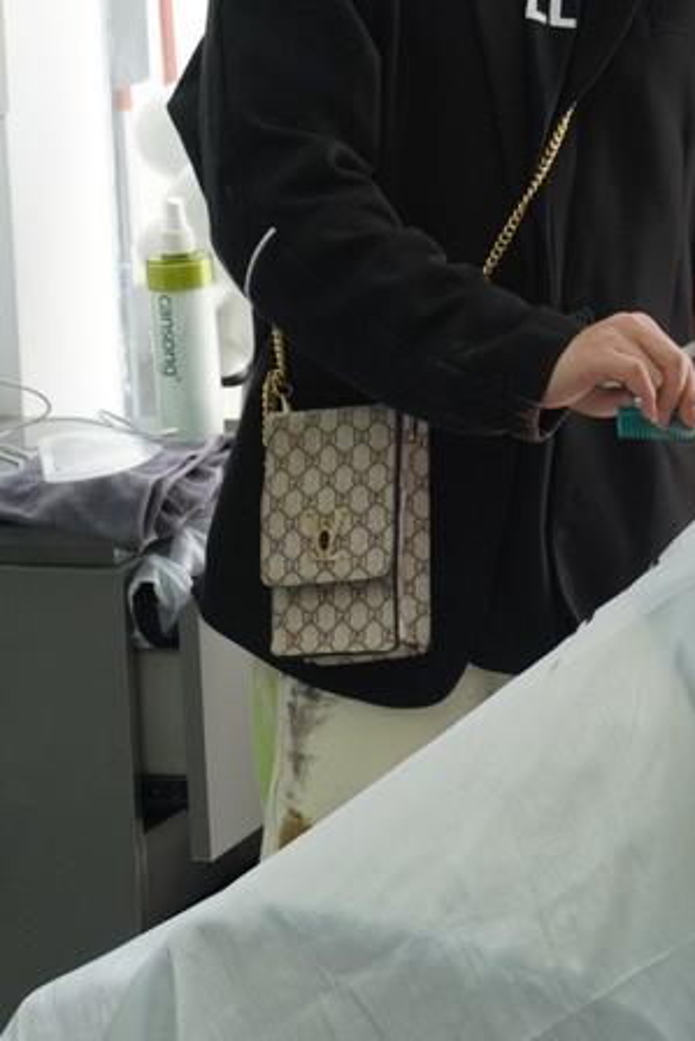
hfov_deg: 5.2
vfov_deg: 7.8
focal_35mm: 263
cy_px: 301
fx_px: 7610
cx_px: 611
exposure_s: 1/250
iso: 640
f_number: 6.3
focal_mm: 105
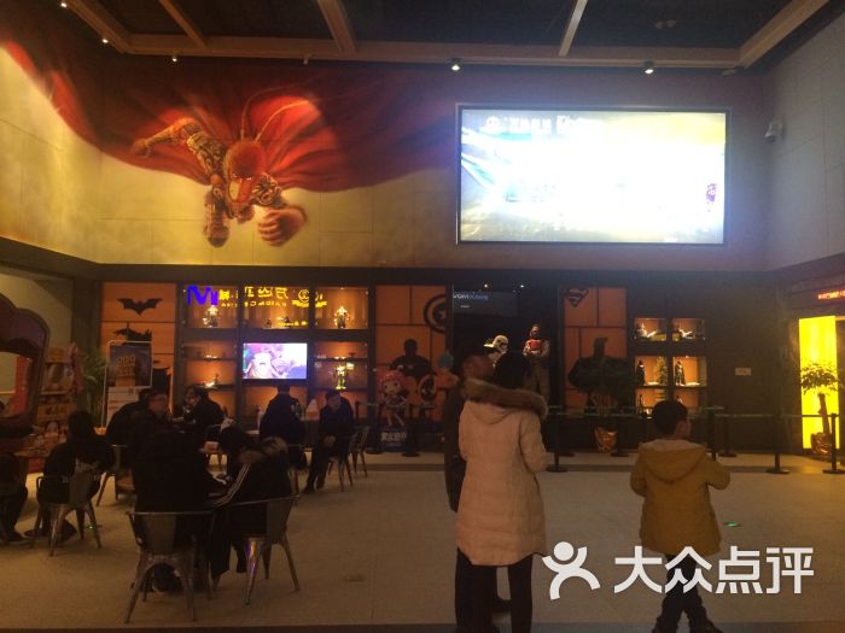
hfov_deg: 61.7
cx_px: 422
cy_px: 316
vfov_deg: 48.2
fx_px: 708
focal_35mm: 29
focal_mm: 4.15
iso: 250
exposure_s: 1/30
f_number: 2.2
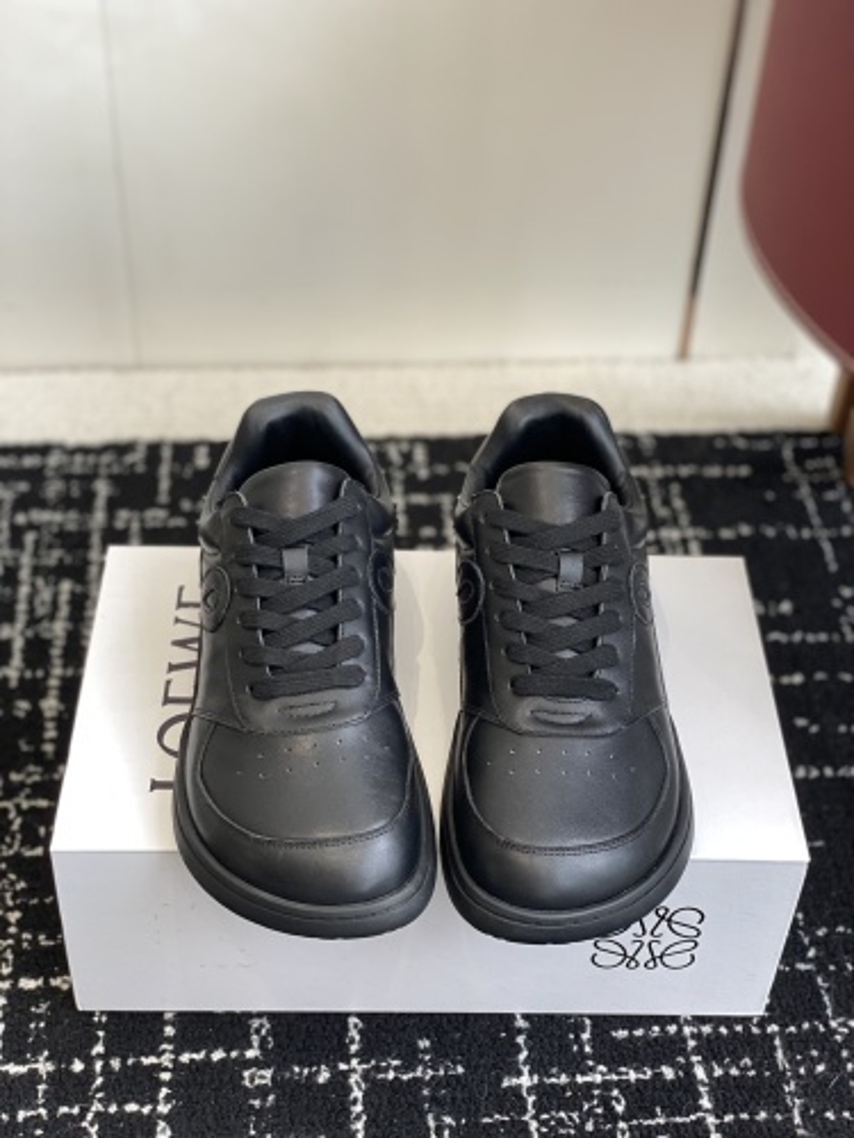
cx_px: 427
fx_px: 1710
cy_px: 569
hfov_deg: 28.0
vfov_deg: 36.8
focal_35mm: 52
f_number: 2
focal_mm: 6
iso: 40
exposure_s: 1/122
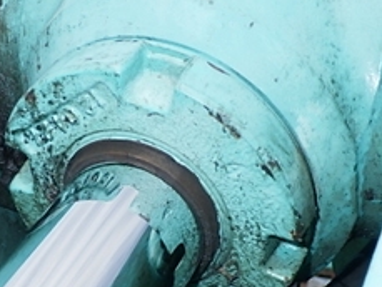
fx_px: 972
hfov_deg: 22.2
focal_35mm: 88
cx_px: 147
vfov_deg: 16.6
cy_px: 257
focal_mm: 7.5
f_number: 4.2
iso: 250
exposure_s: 1/1000
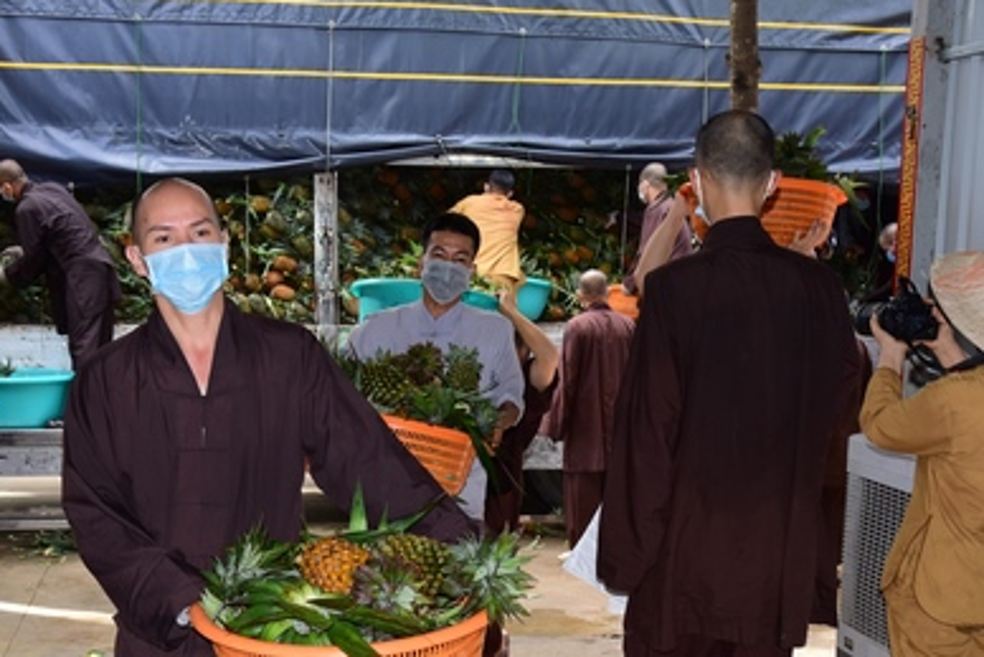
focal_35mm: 57
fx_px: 1558
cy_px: 436
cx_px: 484
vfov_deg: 23.7
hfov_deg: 35.0
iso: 400
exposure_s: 1/125
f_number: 6.3
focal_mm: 34
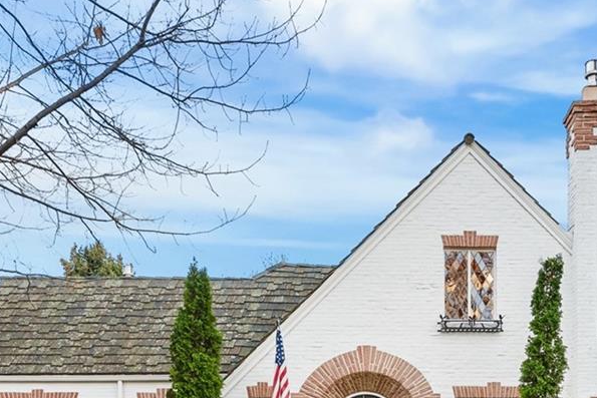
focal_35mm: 44
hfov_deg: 43.8
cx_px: 378
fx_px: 735
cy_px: 484
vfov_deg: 26.7
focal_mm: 16.5
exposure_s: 1/2.5
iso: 200
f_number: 8
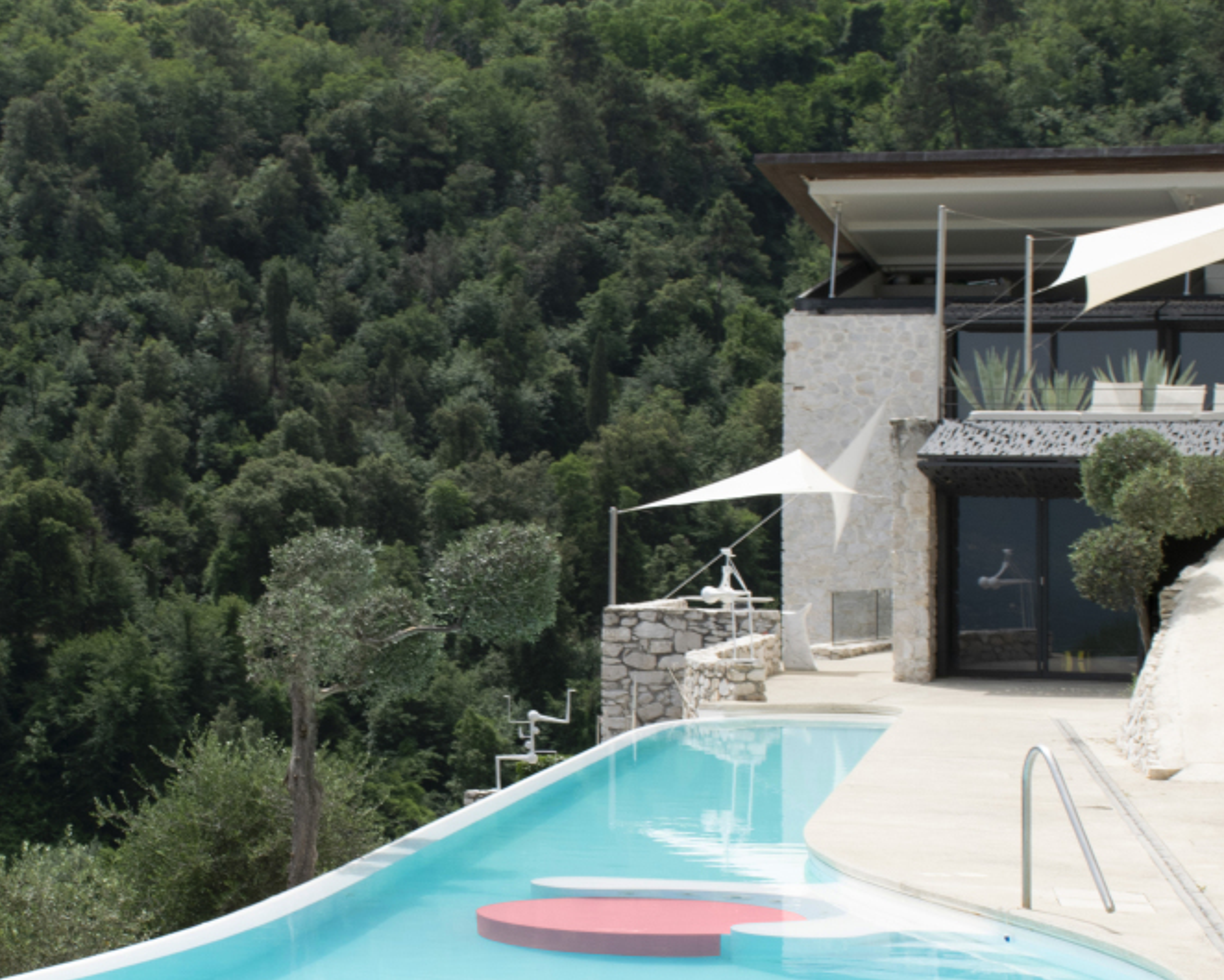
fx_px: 3696
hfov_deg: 18.7
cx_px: 377
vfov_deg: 15.1
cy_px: 675
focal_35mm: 102
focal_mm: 32
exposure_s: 1/200
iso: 100
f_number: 11
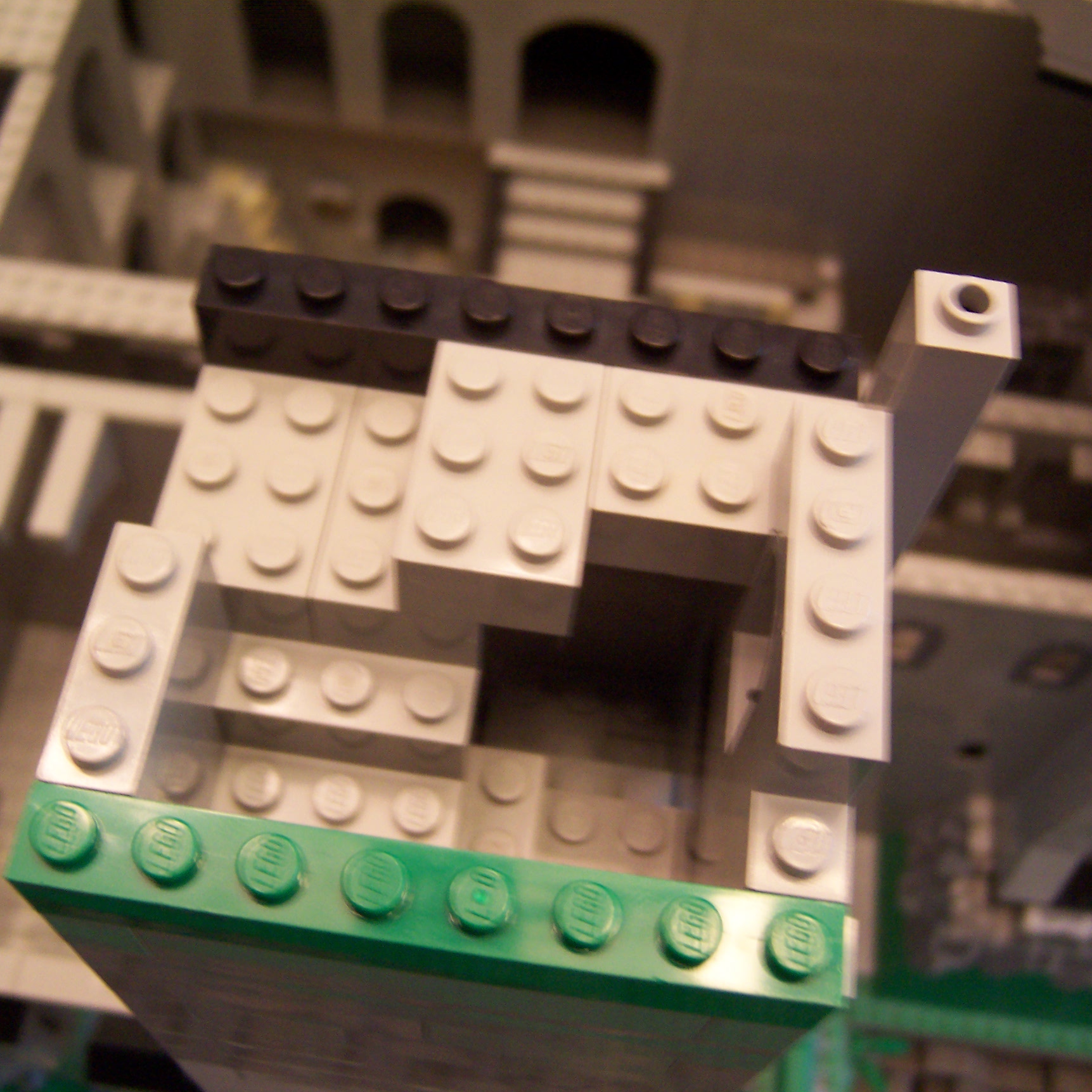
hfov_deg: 42.8
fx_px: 1392
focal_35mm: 39
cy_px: 546
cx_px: 532
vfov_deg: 42.8
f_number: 2.8
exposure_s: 1/8
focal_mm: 5.5
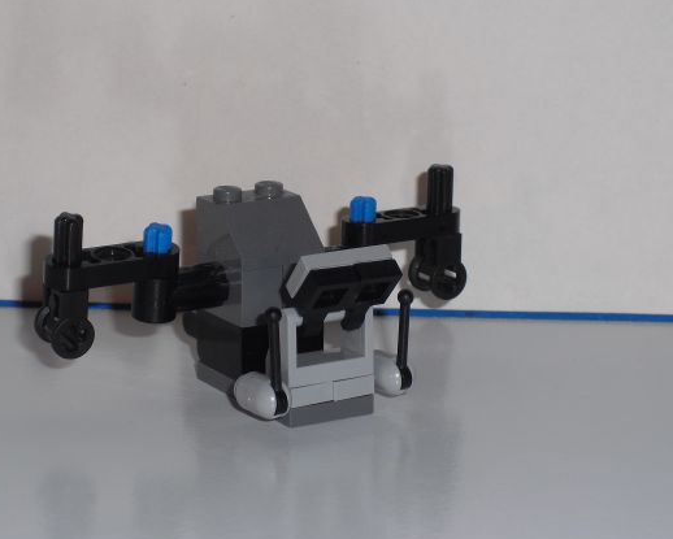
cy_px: 265
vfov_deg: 12.0
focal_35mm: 129
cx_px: 299
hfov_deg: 14.9
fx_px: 2571
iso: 64
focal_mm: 18.9
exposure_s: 1/60
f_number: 5.6
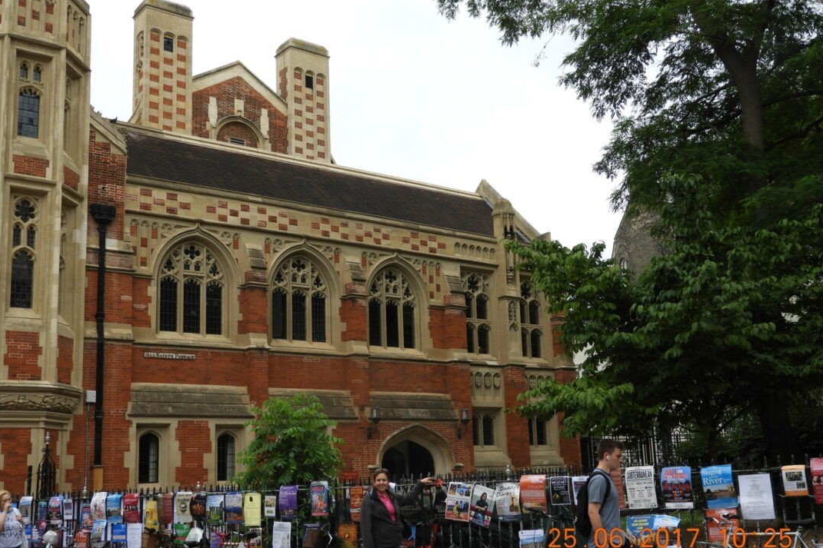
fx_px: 960
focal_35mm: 42
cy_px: 292
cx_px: 413
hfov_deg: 46.4
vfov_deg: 31.9
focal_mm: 7.2
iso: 100
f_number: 3.8
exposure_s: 1/250
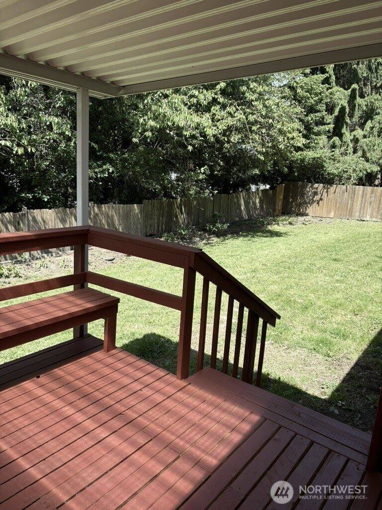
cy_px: 255
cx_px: 191
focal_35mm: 26
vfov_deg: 67.3
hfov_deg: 53.1
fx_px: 383
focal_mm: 5.96
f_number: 1.6
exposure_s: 1/920
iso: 50
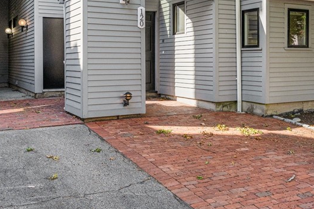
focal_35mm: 41
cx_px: 158
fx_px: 357
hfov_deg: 47.4
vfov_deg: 30.8
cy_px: 12
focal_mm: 20
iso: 1000
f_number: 7.1
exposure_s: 1/1000
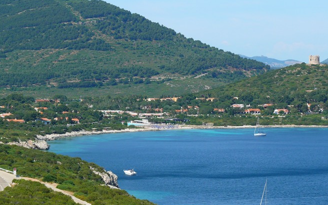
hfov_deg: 14.0
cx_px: 152
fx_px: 1332
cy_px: 82
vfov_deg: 8.8
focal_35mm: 149
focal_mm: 26
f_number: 4.5
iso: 100
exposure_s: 1/250
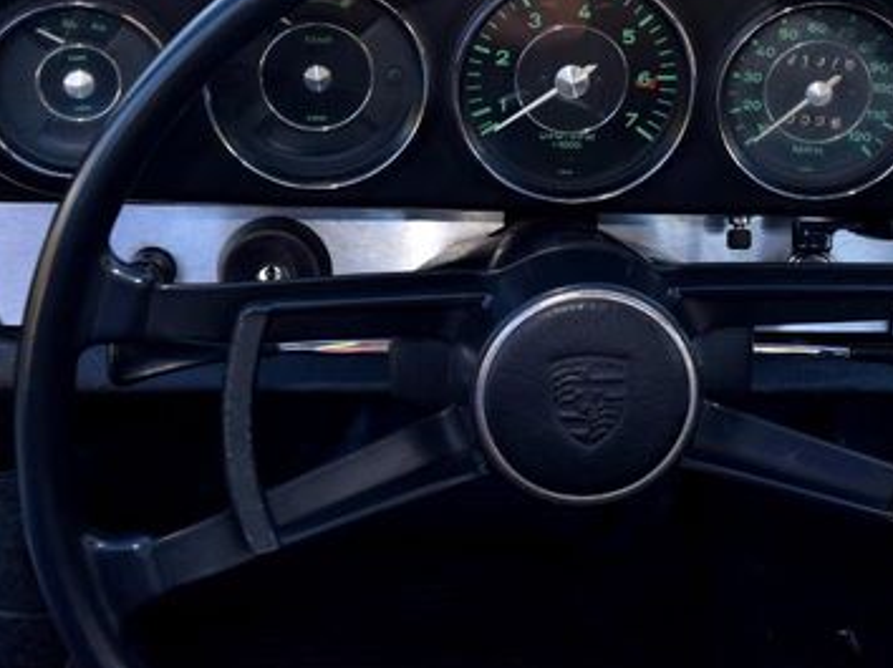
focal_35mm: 47
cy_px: 135
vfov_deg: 30.1
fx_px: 1212
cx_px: 563
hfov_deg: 40.2
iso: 800
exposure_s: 1/100
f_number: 5
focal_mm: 18
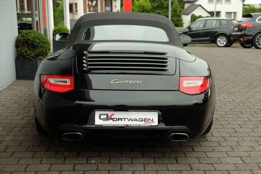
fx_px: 370
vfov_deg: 26.5
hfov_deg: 38.9
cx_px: 130
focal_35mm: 51
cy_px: 87
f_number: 3.6
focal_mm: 34.3
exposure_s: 1/150
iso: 200
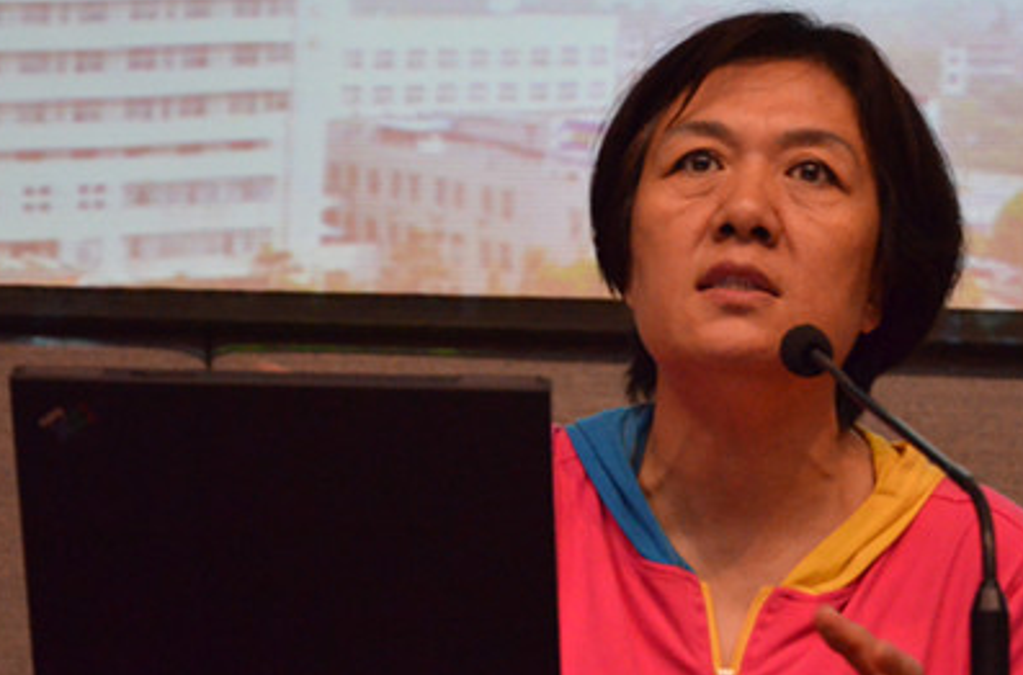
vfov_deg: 7.4
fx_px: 5240
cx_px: 825
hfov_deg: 11.1
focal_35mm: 185
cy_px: 286
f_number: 5.6
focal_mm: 70
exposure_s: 1/60
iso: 4000
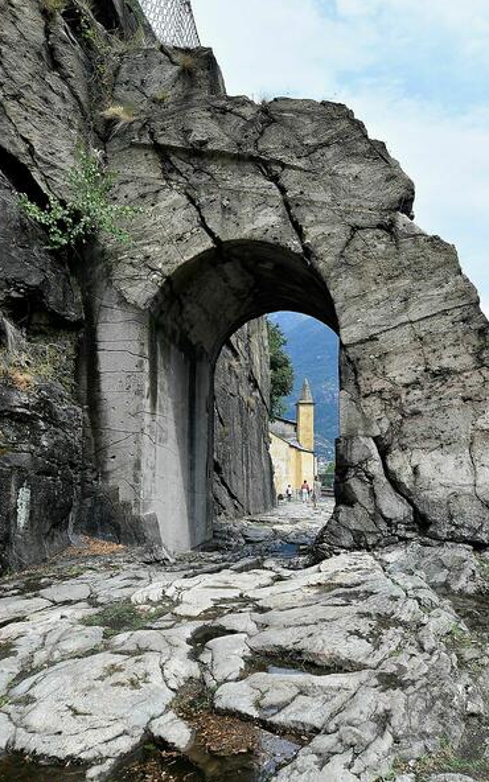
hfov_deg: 40.6
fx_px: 661
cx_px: 250
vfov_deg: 61.2
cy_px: 391
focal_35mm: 31
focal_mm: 20
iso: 200
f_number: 11
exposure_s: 1/100
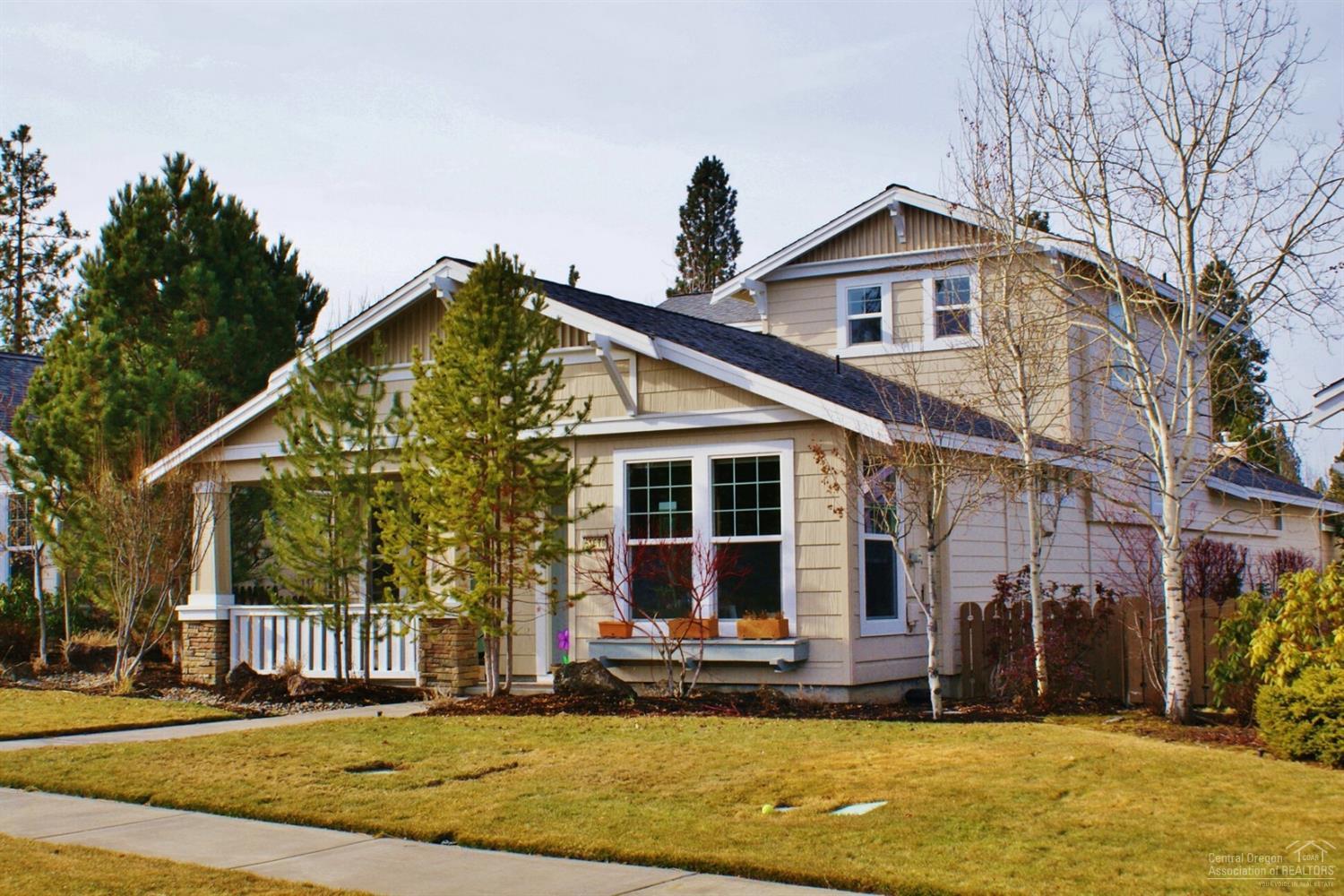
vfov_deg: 29.9
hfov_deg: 43.6
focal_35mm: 45
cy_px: 448
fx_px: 1680
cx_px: 672
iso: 100
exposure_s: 1/100
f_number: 13
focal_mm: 30
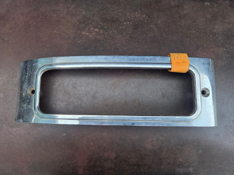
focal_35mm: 23
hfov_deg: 73.9
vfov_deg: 58.9
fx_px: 155
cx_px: 117
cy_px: 88
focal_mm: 5.4
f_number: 1.8
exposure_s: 1/120
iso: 200
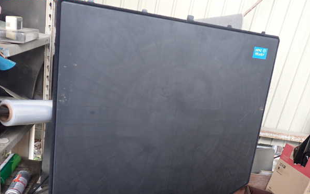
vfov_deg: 39.4
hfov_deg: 59.6
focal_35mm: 32
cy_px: 107
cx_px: 154
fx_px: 270
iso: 250
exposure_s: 1/30
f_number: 2.3
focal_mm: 5.4
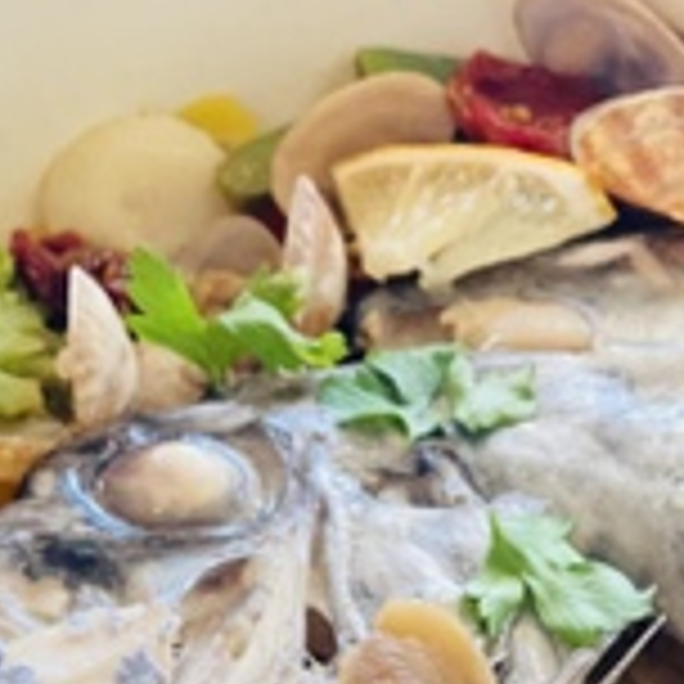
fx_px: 3242
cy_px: 666
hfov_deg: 12.0
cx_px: 544
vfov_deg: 11.9
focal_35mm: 145
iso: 250
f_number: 2
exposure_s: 1/114
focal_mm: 6
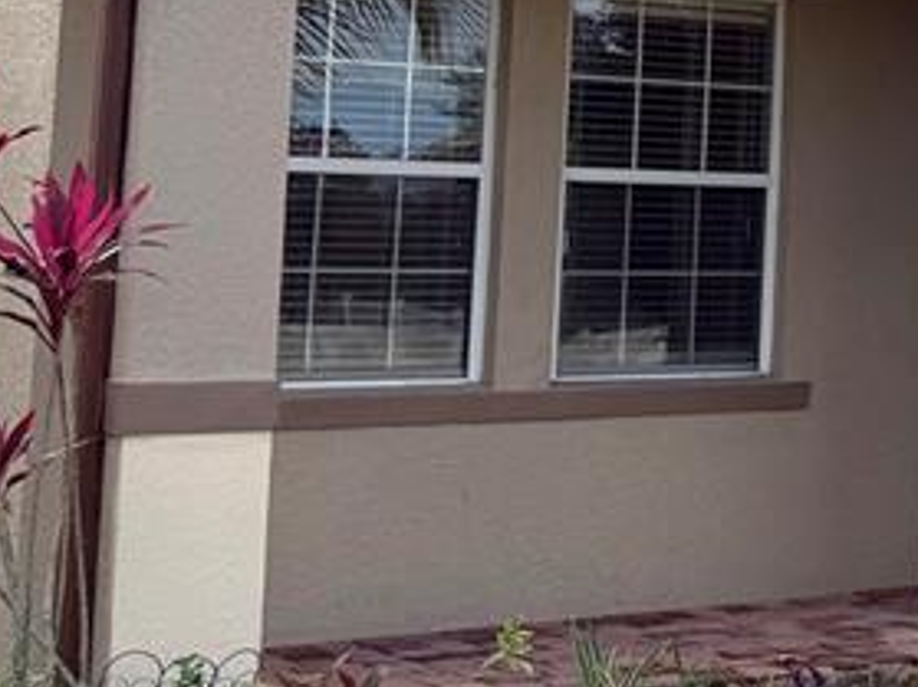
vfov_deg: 16.3
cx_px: 1484
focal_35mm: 88
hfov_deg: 18.8
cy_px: -43
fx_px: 2333
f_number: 1.78
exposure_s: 1/2611
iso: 100
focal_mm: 6.76
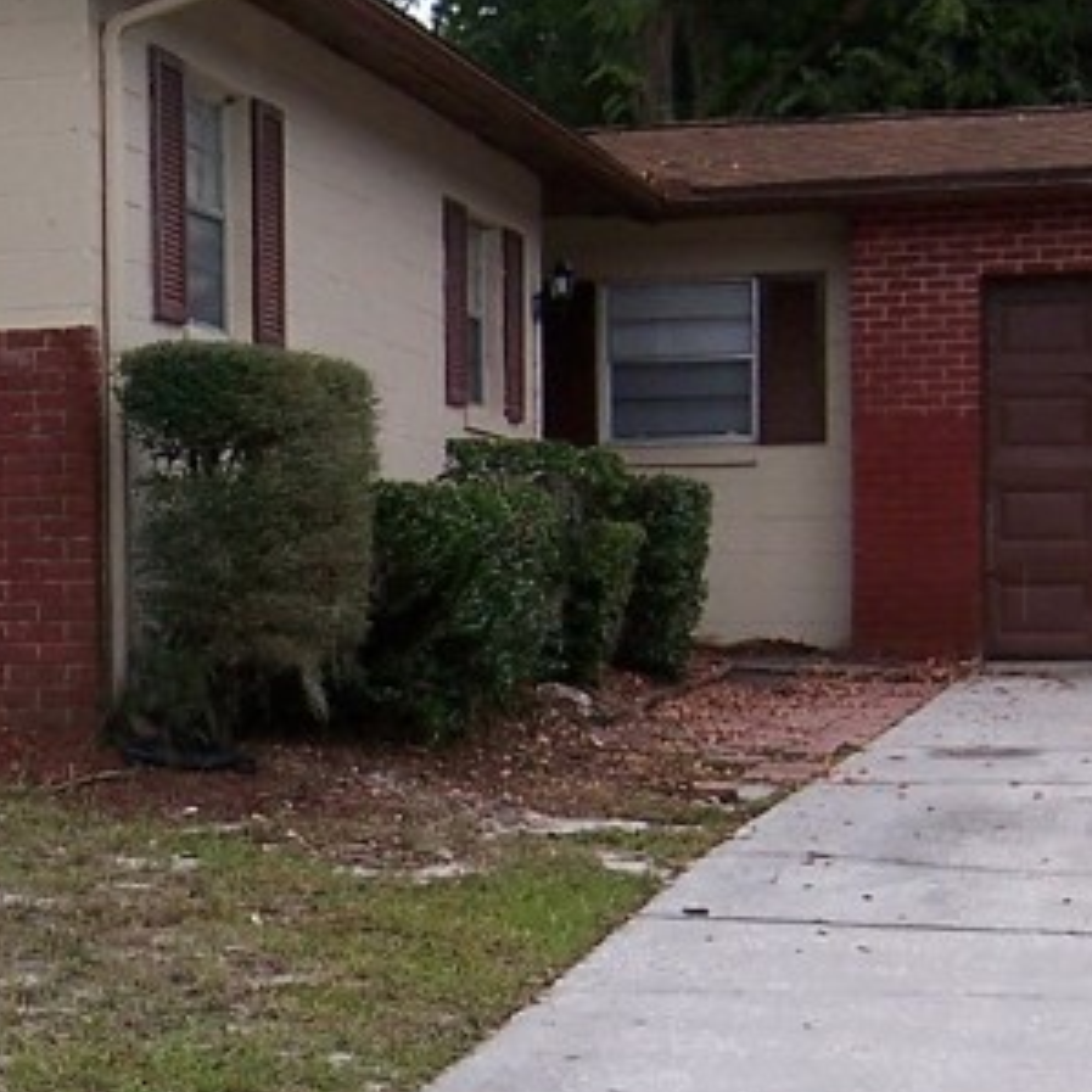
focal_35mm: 100
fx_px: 3569
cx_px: -168
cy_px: 855
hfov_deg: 16.7
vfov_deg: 17.3
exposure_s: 1/180
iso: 80
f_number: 3.4
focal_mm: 5.5
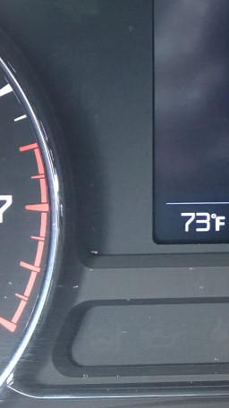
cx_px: 308
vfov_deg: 29.0
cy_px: 72
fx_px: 768
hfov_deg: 16.0
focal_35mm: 71
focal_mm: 4.15
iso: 200
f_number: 2.2
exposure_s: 1/15
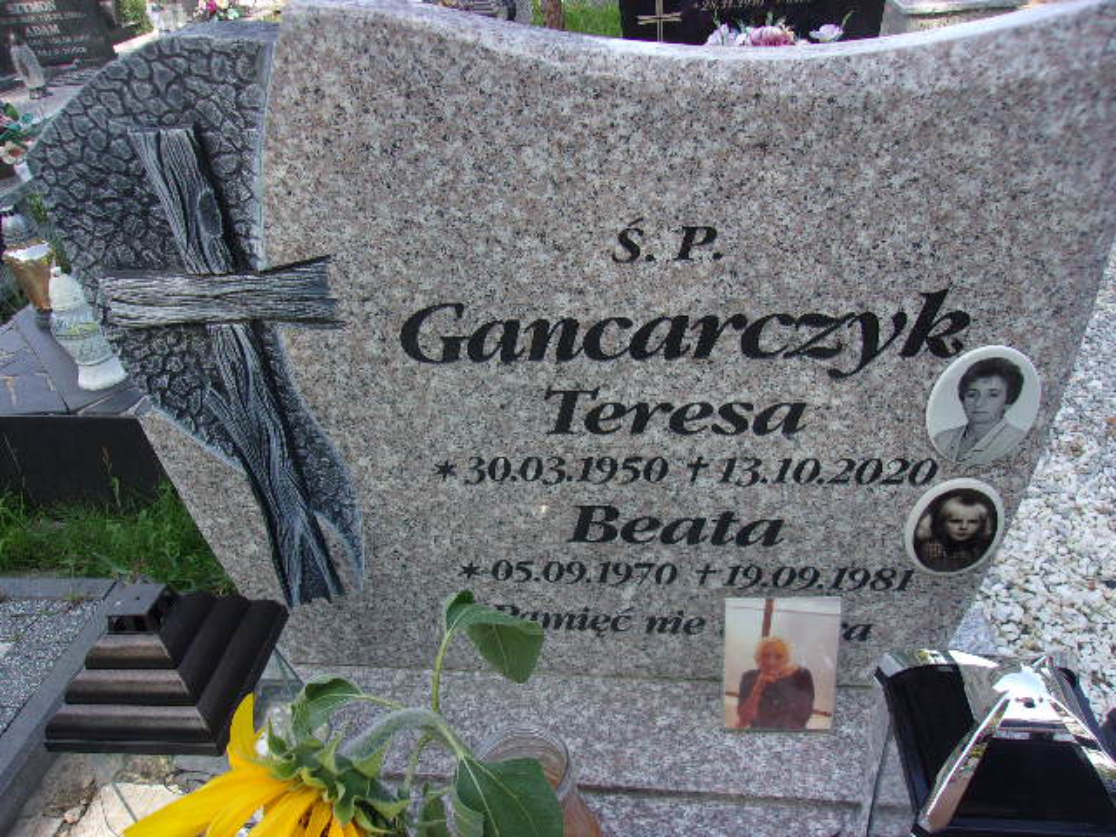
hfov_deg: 65.3
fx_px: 870
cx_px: 558
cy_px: 418
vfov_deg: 51.4
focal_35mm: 27
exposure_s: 1/250
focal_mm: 4.9
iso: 80
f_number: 3
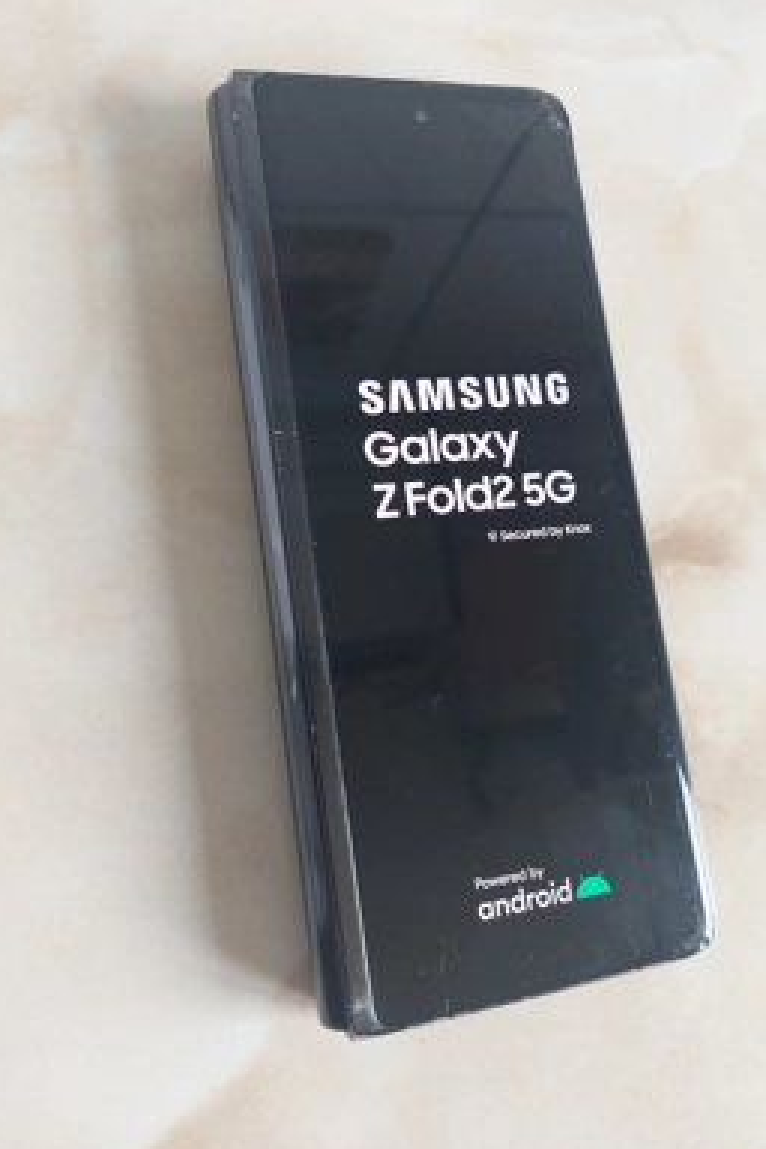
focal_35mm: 26
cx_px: 431
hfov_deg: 49.4
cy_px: 589
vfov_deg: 69.4
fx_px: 830
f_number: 1.8
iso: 250
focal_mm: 5.23
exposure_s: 1/100
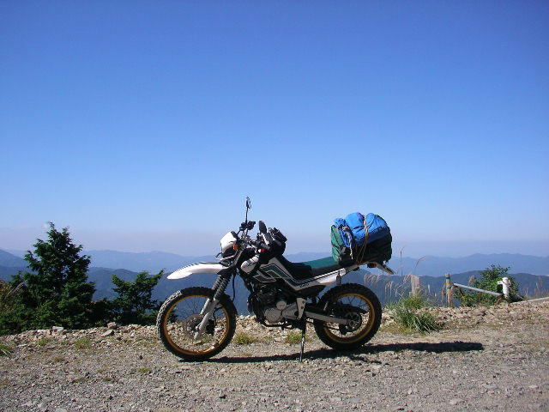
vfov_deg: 38.7
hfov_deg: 50.1
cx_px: 274
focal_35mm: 37
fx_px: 587
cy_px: 206
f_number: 6.9
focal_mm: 5.7
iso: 50
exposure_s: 1/800
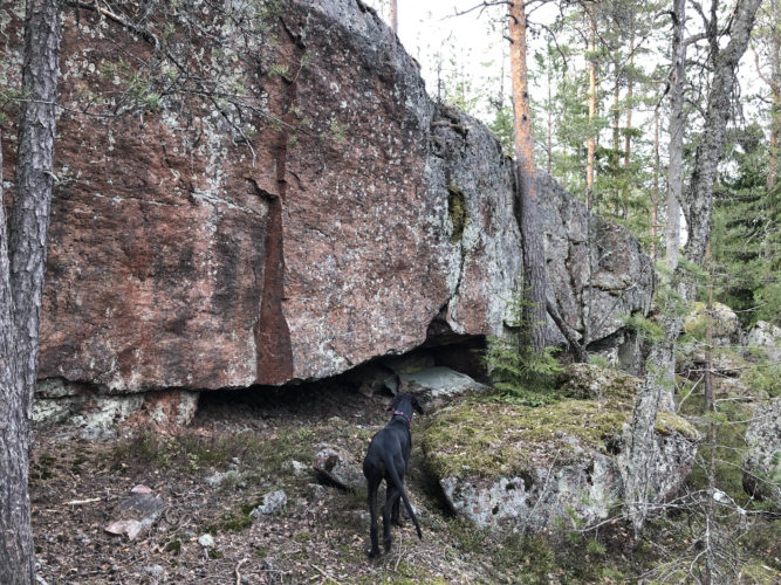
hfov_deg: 63.5
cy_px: 292
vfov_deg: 49.7
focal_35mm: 28
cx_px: 390
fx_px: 632
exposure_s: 1/40
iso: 20
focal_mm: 3.99
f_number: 1.8
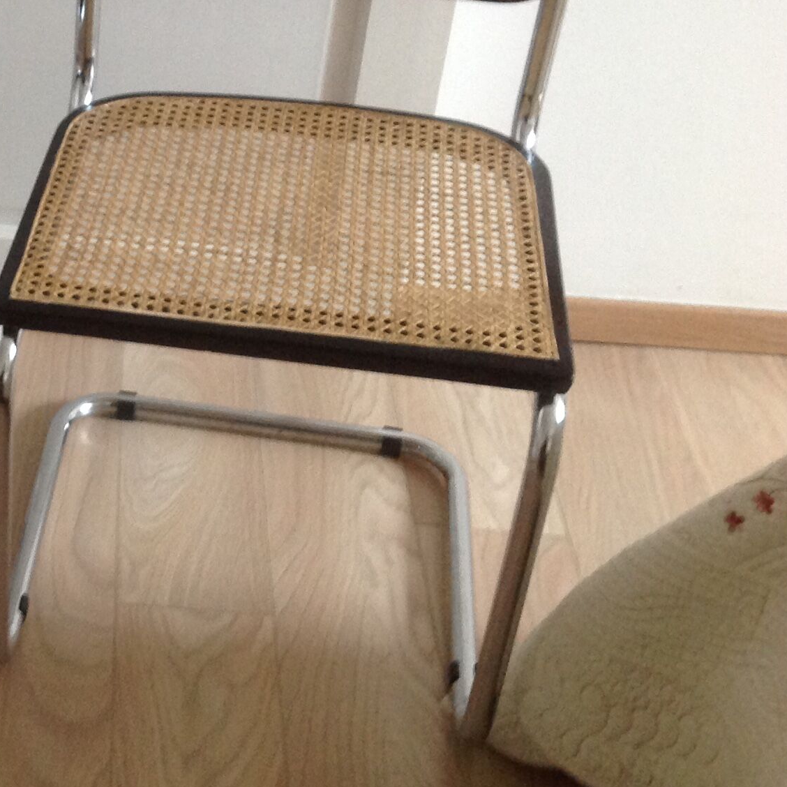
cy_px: 249
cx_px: -65
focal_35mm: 71
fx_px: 1826
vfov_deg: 24.2
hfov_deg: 23.0
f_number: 2.4
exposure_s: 1/15
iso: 200
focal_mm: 4.28
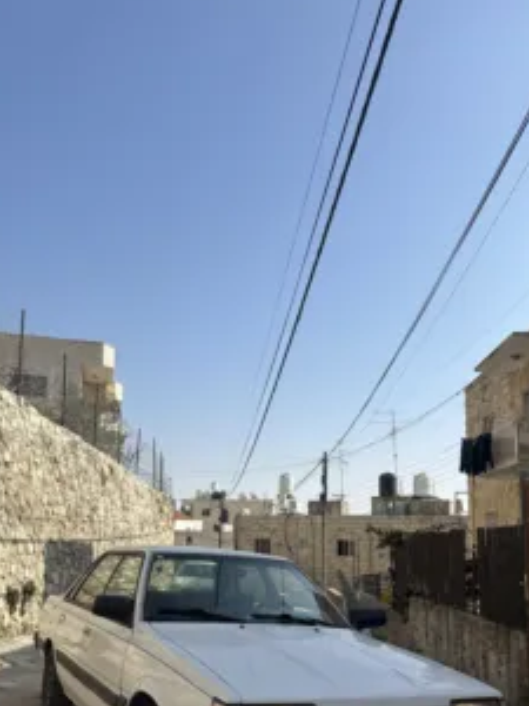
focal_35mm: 32
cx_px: 252
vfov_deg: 56.0
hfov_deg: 44.1
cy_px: 452
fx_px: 652
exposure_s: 1/6623
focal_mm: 6.86
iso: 80
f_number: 1.78
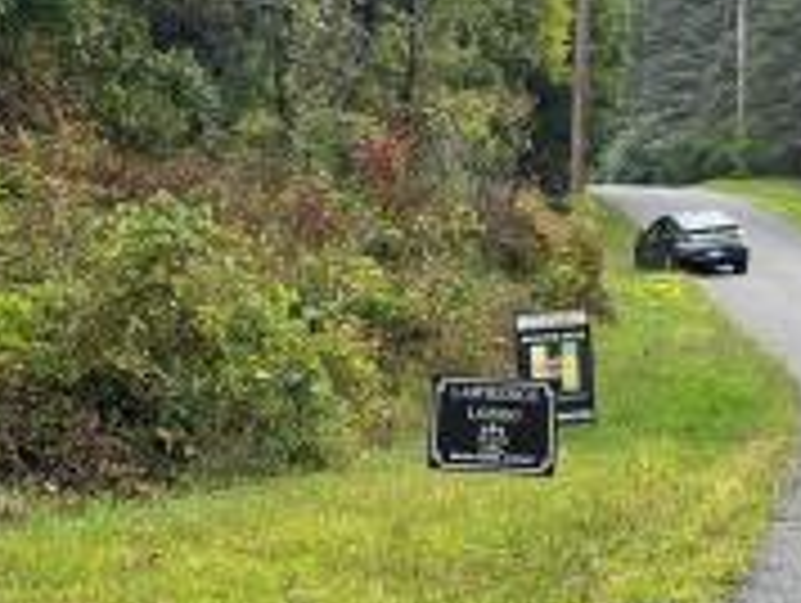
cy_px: 634
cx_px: 356
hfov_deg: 18.7
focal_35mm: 105
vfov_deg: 13.9
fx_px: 2433
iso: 50
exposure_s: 1/493
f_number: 1.6
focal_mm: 5.1
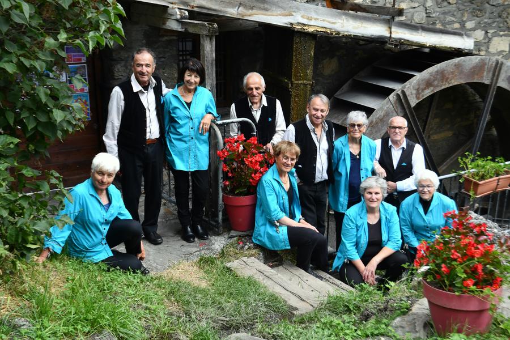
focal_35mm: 46
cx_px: 255
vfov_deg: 29.2
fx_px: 652
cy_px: 170
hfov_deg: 42.7
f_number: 5.6
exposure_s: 1/250
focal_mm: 31
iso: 400
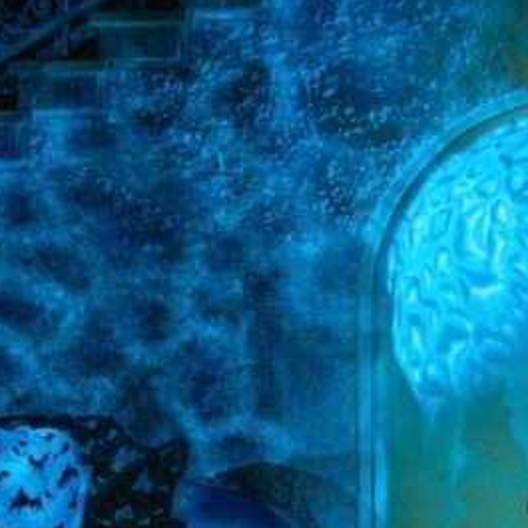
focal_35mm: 155
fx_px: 2677
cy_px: -273
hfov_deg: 11.1
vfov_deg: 10.8
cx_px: 566
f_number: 3.5
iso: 320
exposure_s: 1/50
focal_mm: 43.6
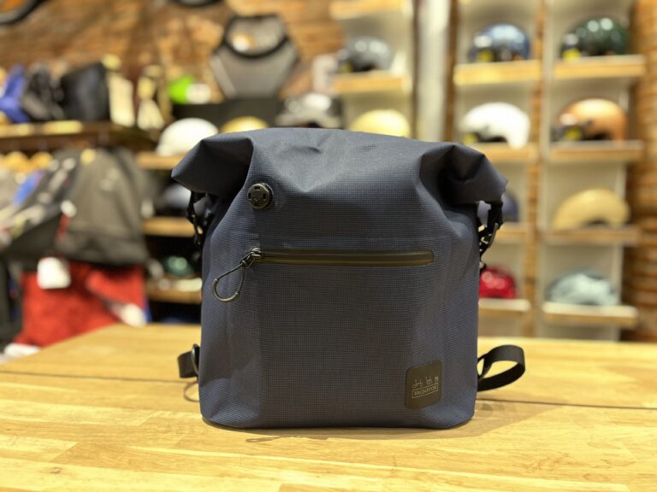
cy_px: 246
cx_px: 328
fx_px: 493
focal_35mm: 26
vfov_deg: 53.1
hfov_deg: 67.3
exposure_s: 1/25
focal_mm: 5.1
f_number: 1.6
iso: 640
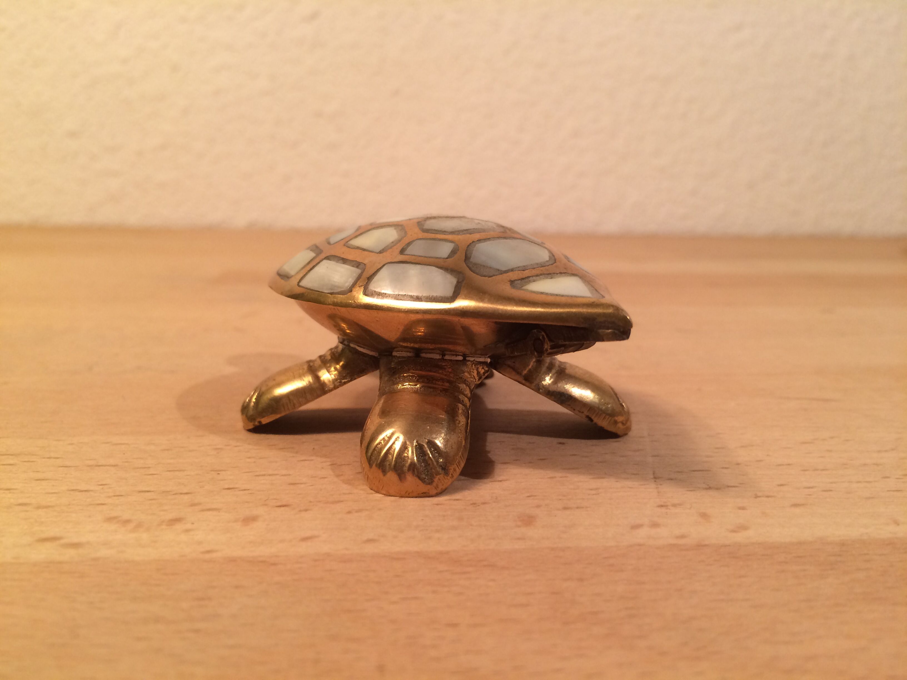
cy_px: 340
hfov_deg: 61.7
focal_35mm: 29
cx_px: 454
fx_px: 760
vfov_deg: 48.2
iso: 64
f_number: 2.2
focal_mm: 4.15
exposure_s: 1/33
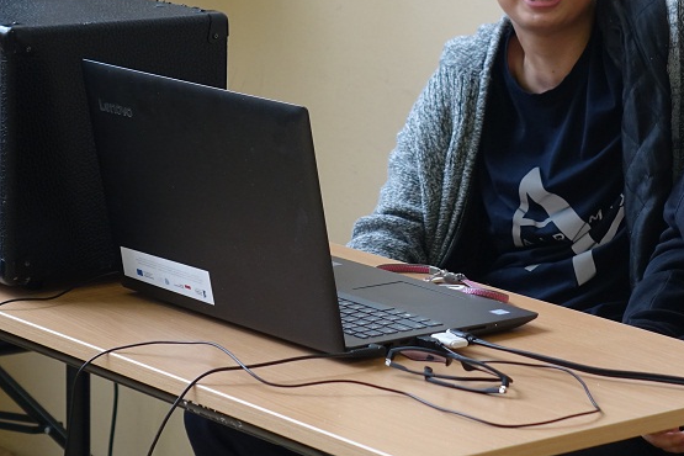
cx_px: 476
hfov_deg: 14.8
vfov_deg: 9.9
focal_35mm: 138
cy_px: 20
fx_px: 2622
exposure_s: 1/80
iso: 400
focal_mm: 25.71
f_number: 2.8
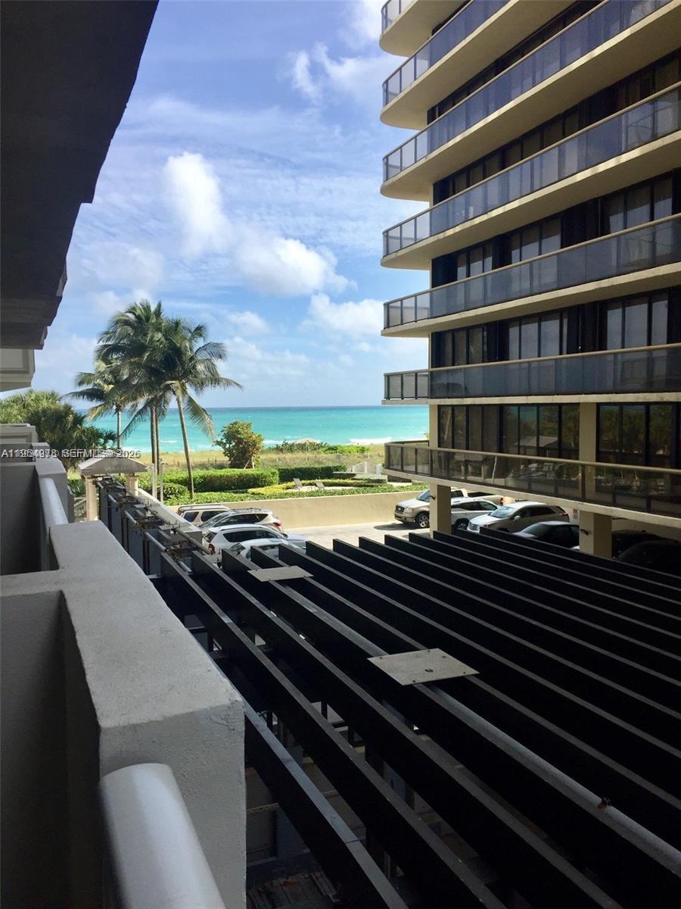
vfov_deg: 61.7
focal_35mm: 29
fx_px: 761
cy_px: 454
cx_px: 340
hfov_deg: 48.2
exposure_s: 1/2198
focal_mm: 4.15
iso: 32
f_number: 2.2
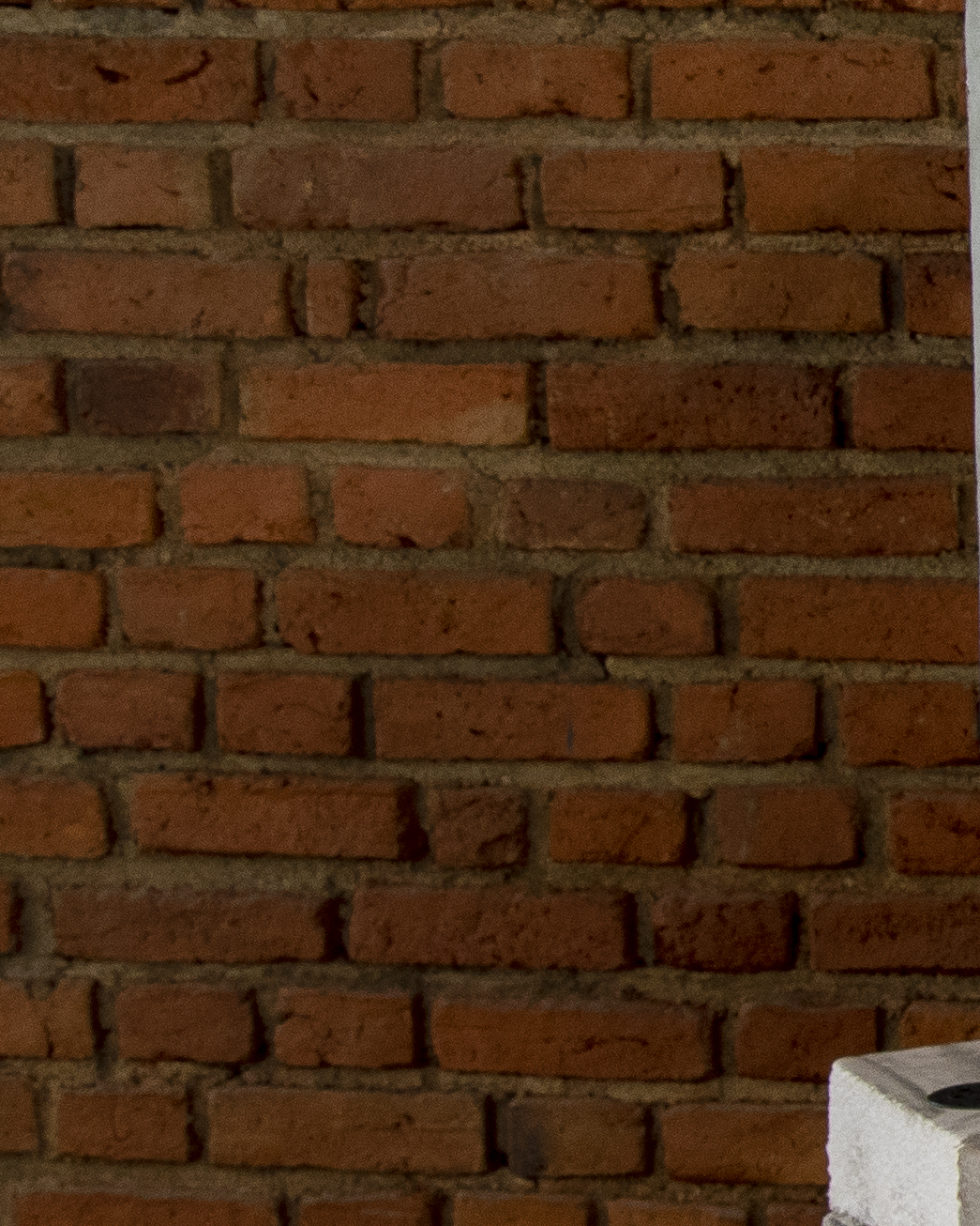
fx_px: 6271
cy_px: 283
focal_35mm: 173
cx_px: 2225
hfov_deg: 8.3
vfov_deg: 11.1
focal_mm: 40
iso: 560
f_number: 9
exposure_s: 1/4
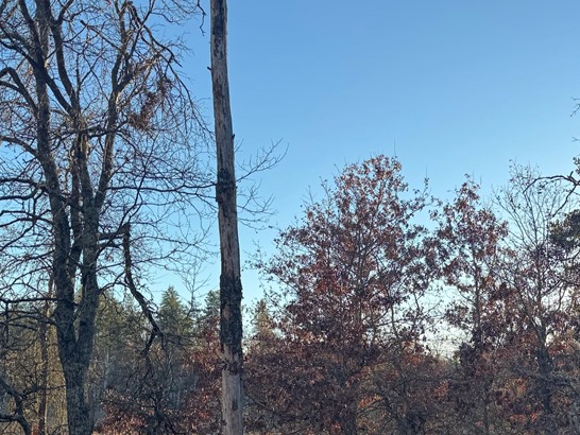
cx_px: 426
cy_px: 332
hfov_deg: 41.0
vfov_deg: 31.6
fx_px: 754
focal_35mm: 45
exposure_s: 1/572
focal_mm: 6.76
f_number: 1.78
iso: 80
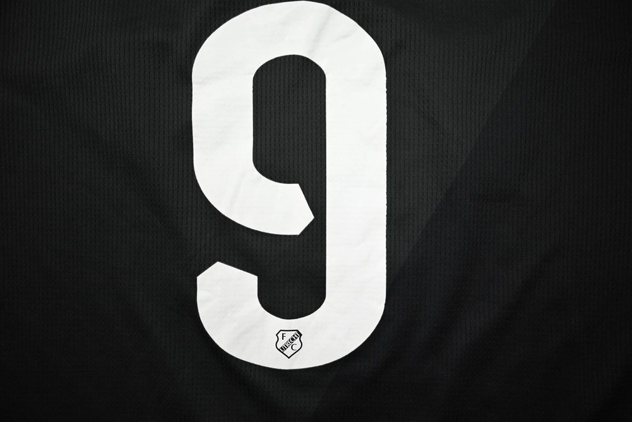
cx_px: 316
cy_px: 211
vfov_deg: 53.2
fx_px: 421
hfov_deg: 73.7
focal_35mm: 24
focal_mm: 24
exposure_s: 1/125
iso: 200
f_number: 4.8
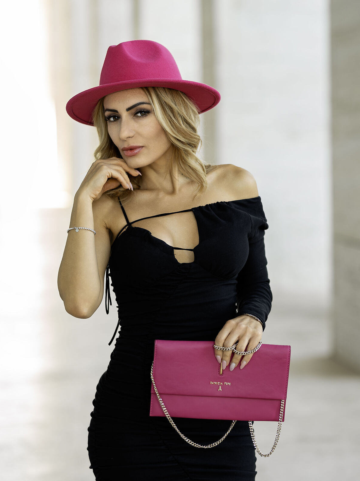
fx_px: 1706
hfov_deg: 12.0
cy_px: 240
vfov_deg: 16.0
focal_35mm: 123
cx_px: 286
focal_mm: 85
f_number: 2
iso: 100
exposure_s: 1/125
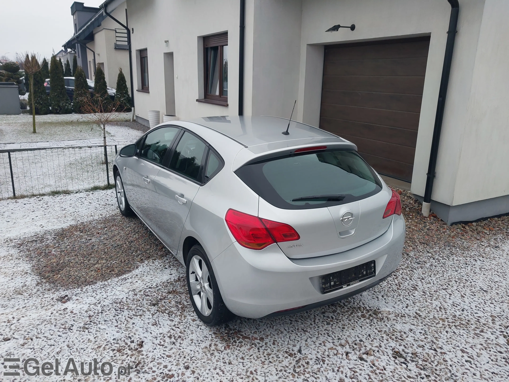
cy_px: 191
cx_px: 254
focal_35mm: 30
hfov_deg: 60.0
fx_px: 441
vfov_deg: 46.8
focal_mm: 4.6
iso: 32
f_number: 1.8
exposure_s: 1/100
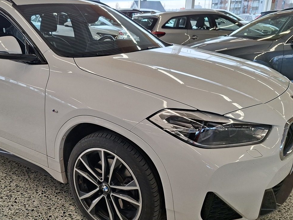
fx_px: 288
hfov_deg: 52.9
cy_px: 127
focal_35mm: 34
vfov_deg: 41.7
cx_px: 98
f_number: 1.8
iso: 50
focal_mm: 5.54
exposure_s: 1/115
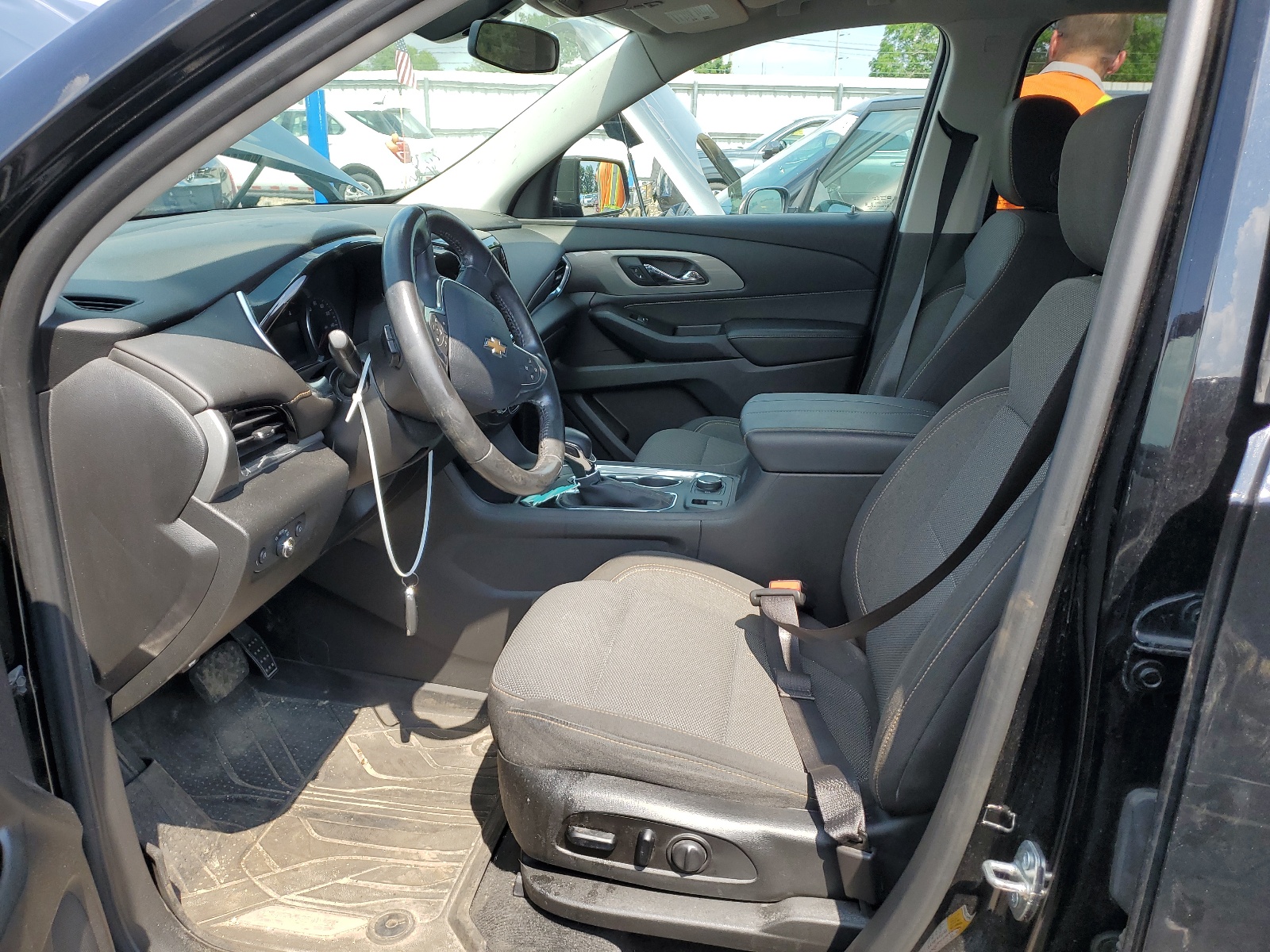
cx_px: 635
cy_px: 476
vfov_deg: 53.1
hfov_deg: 67.3
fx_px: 954
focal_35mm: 26
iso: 50
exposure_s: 1/833
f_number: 1.5
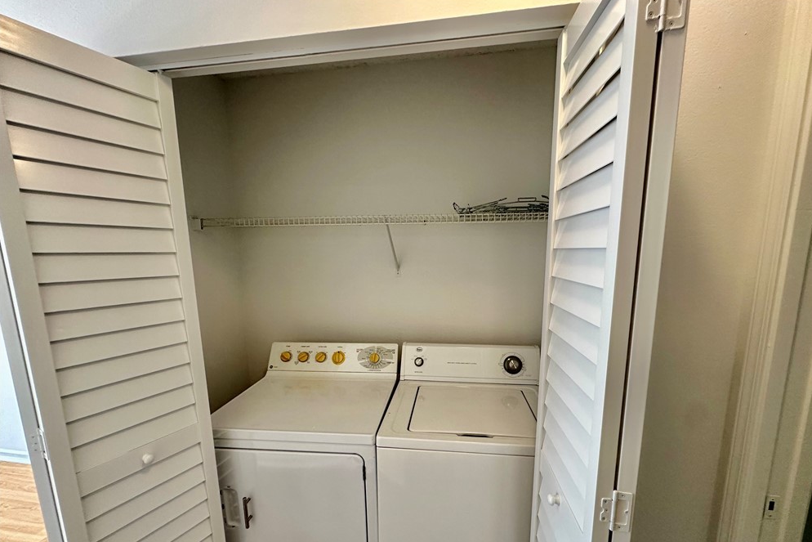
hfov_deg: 100.4
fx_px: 338
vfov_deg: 77.0
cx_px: 417
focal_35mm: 15
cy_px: 307
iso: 200
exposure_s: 1/120
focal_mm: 2.22
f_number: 2.2
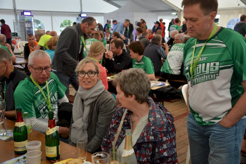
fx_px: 307
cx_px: 123
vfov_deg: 29.8
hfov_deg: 43.6
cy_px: 82
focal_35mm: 45
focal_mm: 30
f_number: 4.2
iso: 500
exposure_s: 1/60
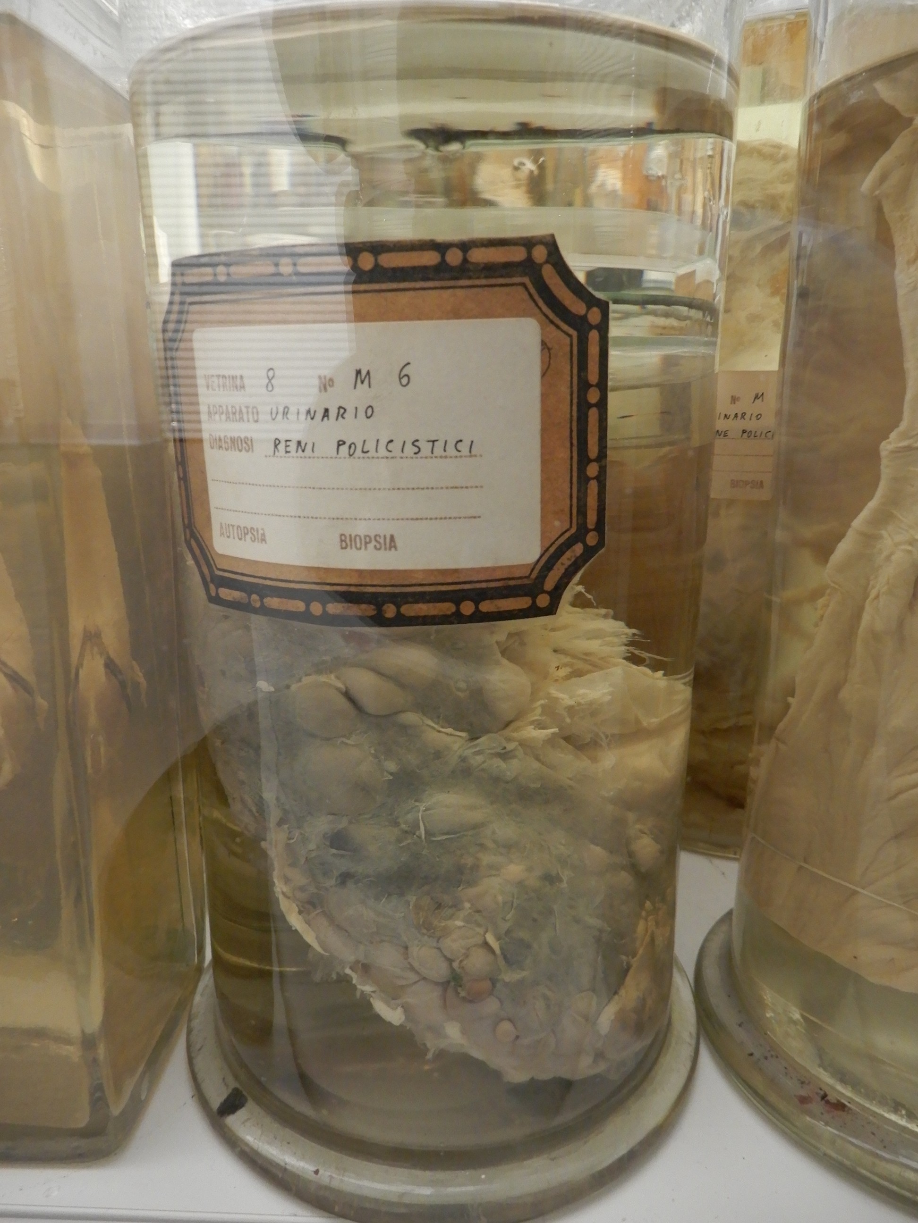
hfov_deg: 56.8
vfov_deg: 71.6
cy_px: 612
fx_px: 849
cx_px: 459
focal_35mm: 24
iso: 400
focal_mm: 4.3
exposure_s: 1/30
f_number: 3.4
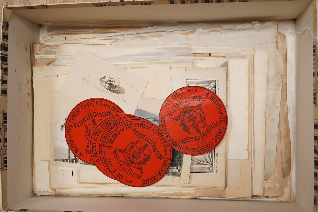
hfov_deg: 43.6
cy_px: 106
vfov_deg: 29.9
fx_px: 397
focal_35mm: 45
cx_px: 159
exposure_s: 1/320
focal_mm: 30
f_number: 3.5
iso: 2500
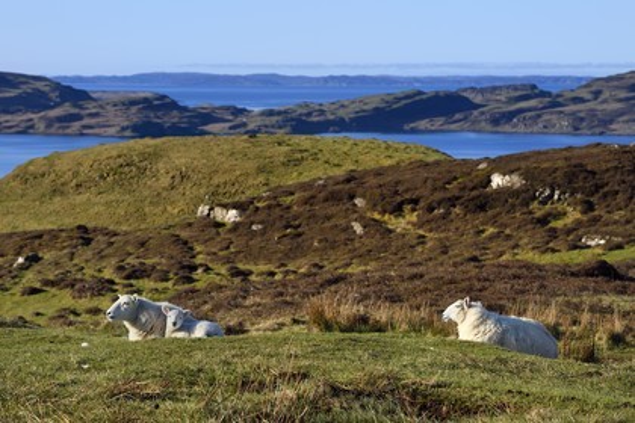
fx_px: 2381
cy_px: 212
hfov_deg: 15.2
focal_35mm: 135
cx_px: 318
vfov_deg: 10.2
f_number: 9
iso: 200
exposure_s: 1/250
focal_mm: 135
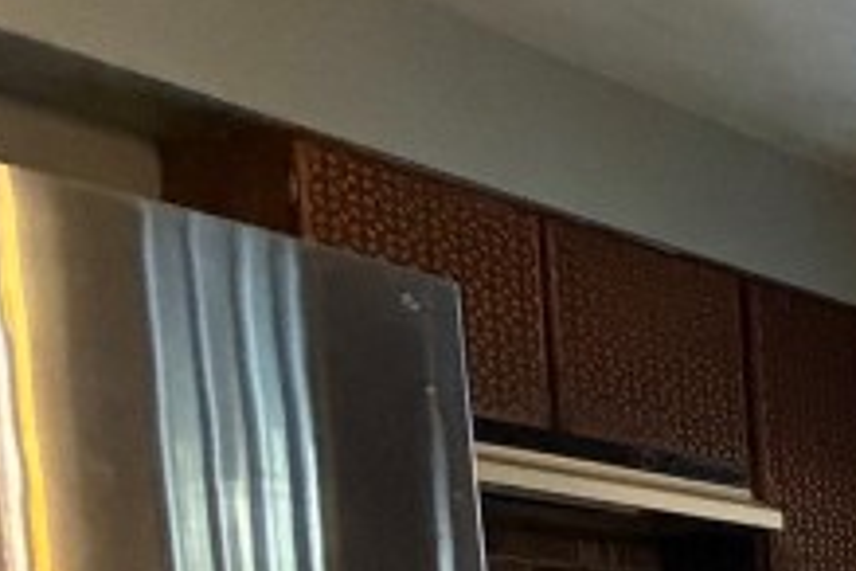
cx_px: 1853
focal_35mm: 68
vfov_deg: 17.5
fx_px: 1617
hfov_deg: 17.2
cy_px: 915
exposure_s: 1/60
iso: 640
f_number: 2.2
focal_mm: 2.22
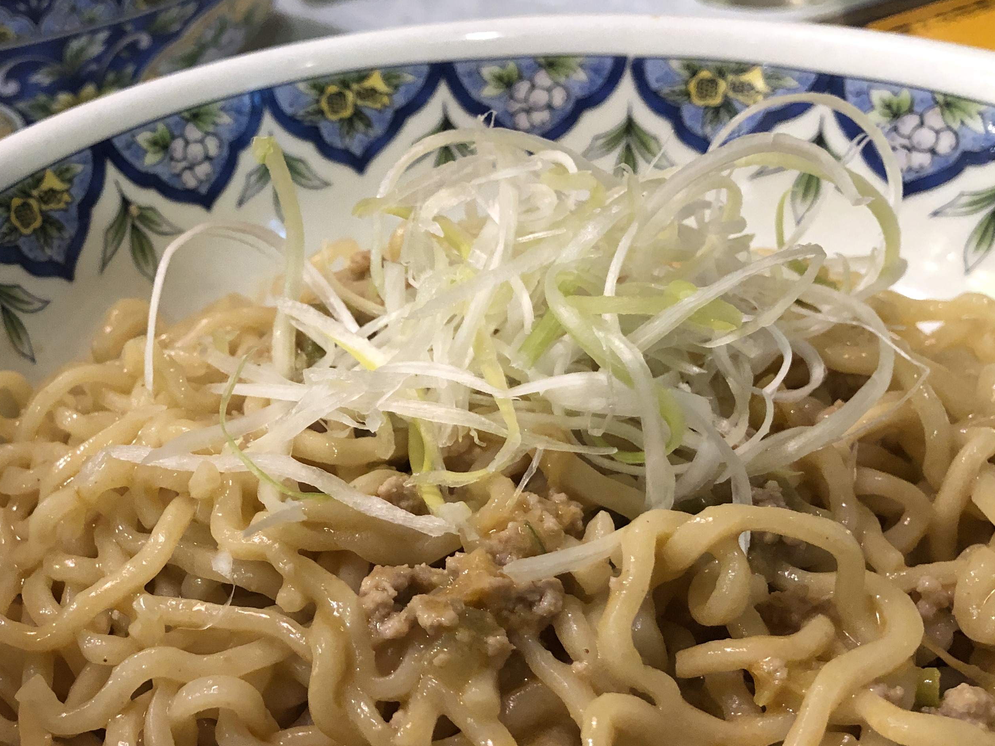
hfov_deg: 41.1
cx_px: 269
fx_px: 1294
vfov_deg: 32.1
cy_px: 457
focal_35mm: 45
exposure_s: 1/13
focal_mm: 4
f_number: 1.8
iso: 100
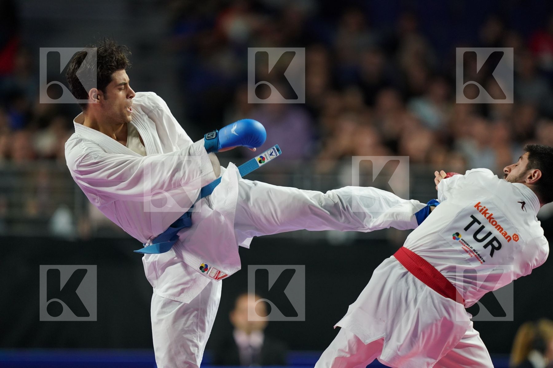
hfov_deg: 5.2
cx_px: 276
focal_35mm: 400
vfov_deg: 3.4
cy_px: 184
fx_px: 6144
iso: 2500
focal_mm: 400
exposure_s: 1/1000
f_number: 2.8
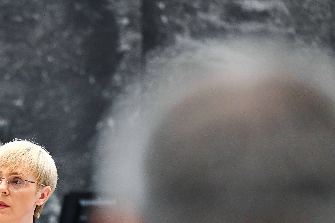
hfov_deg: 4.4
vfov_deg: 2.9
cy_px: 254
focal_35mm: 466
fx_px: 4336
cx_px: -12
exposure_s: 1/320
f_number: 4
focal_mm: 200
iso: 2500
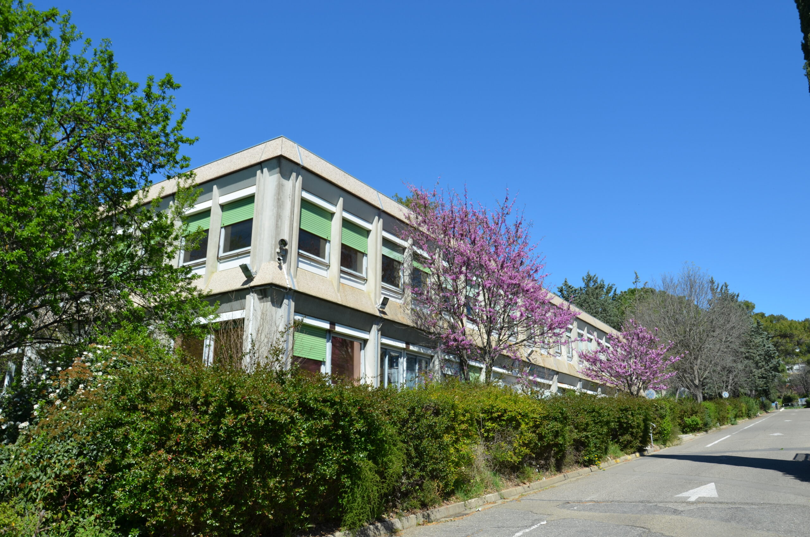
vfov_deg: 47.7
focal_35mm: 27
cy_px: 268
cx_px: 405
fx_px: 606
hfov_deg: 67.5
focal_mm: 18
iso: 100
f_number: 8
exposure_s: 1/250
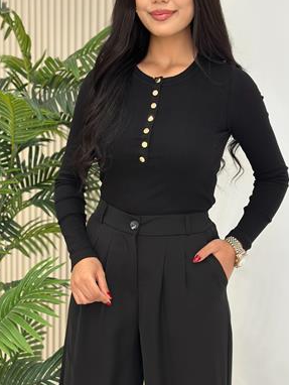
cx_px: 115
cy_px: 162
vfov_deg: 28.9
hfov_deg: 21.9
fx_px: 745
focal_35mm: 67
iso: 100
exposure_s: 1/172
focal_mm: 6.86
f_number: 1.78
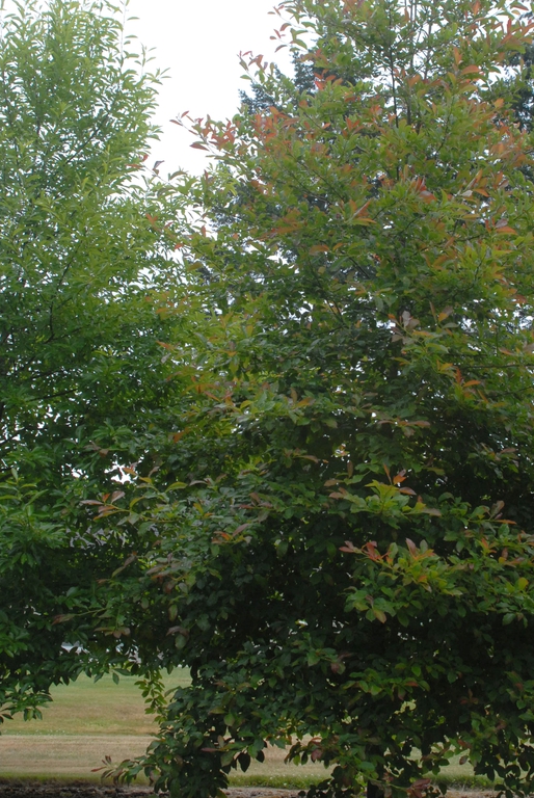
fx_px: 1243
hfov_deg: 24.2
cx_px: 337
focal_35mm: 56
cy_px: 305
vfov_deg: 35.4
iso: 400
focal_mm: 28
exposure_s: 1/250
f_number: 8
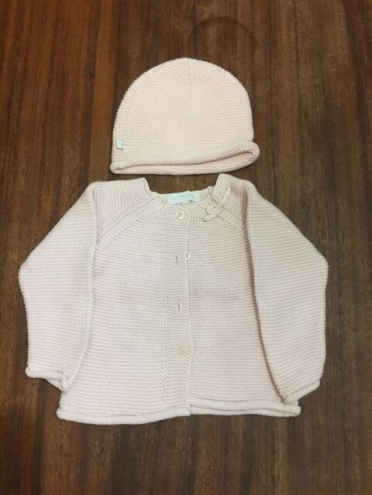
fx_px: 416
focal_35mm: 29
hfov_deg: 48.2
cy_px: 248
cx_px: 186
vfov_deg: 61.7
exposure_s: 1/17
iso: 160
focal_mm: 4.15
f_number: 2.2
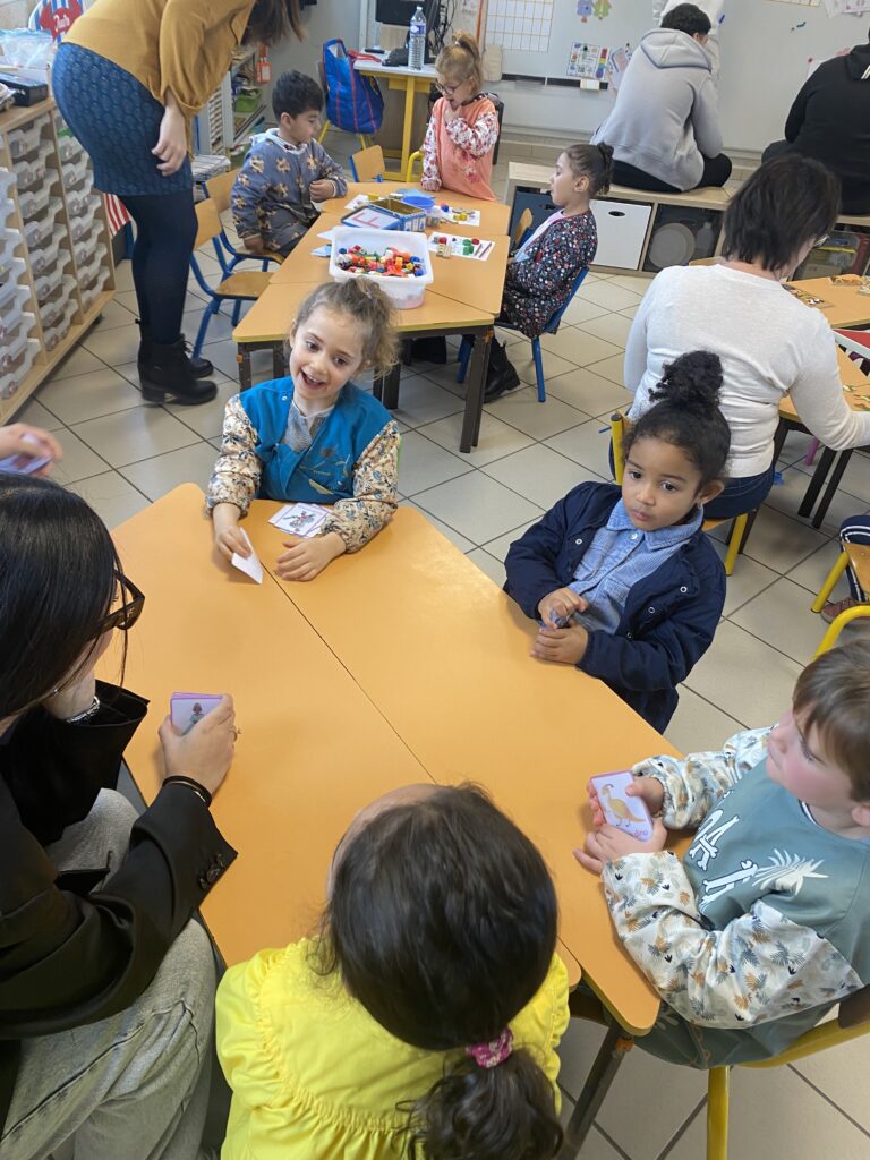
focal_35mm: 26
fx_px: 871
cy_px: 580
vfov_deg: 67.3
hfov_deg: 53.1
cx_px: 435
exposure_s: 1/50
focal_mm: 4.25
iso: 80
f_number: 1.8
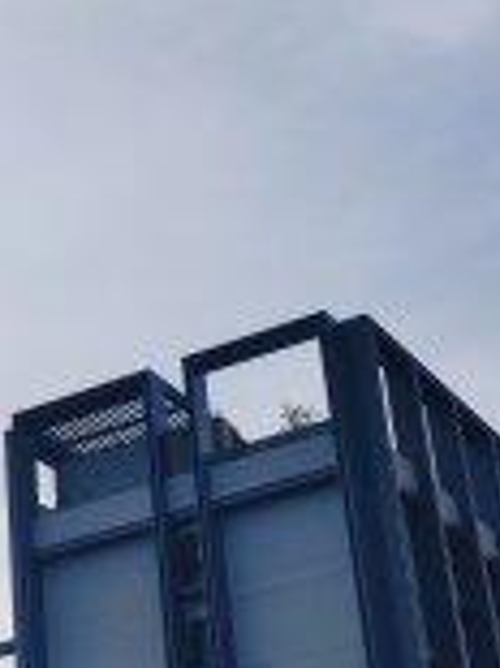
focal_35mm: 67
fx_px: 1292
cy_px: 276
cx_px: -190
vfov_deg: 28.9
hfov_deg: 19.7
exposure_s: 1/1320
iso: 50
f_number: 1.79
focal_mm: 4.74
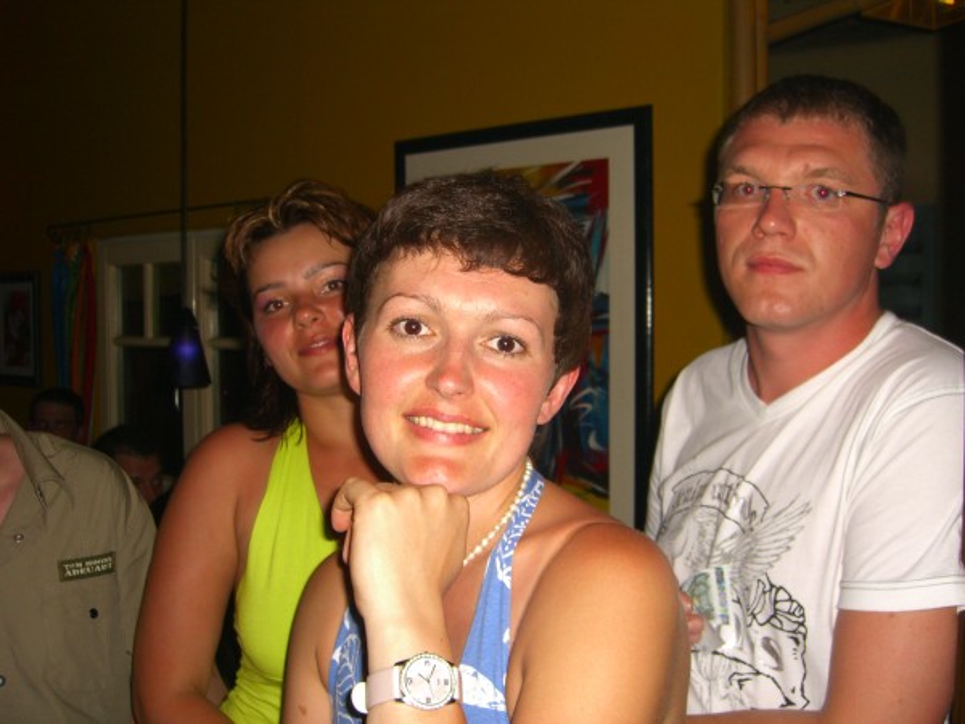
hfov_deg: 49.0
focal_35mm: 38
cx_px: 482
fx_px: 1059
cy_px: 362
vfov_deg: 37.7
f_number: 2.8
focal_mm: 7.9
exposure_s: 1/60
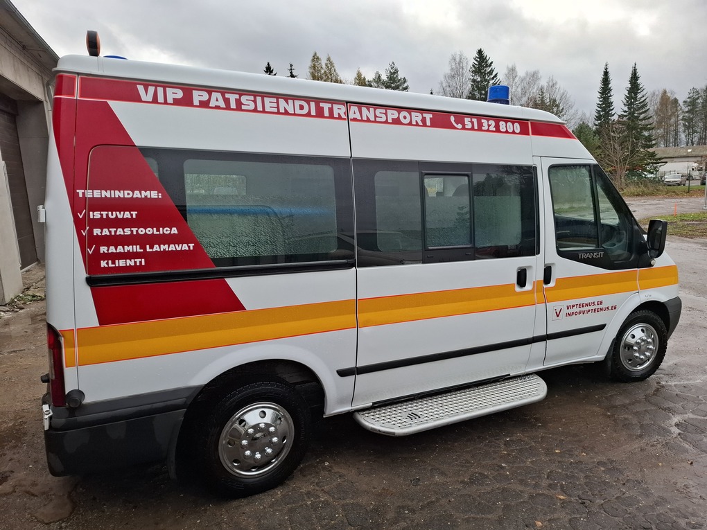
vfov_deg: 58.9
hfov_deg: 73.9
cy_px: 265
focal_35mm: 23
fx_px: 470
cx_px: 354
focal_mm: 5.54
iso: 50
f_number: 1.8
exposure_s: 1/650
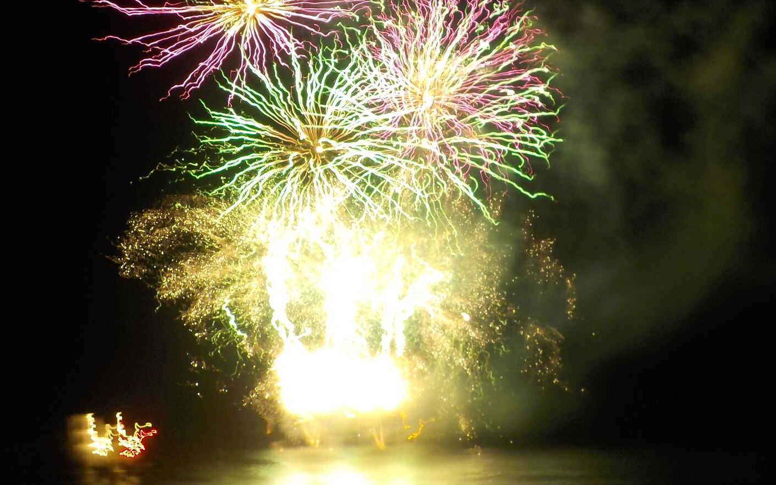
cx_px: 422
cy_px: 116
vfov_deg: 23.7
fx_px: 1142
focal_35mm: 54
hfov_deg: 37.5
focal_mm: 4.1
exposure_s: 4
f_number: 6.6
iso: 125
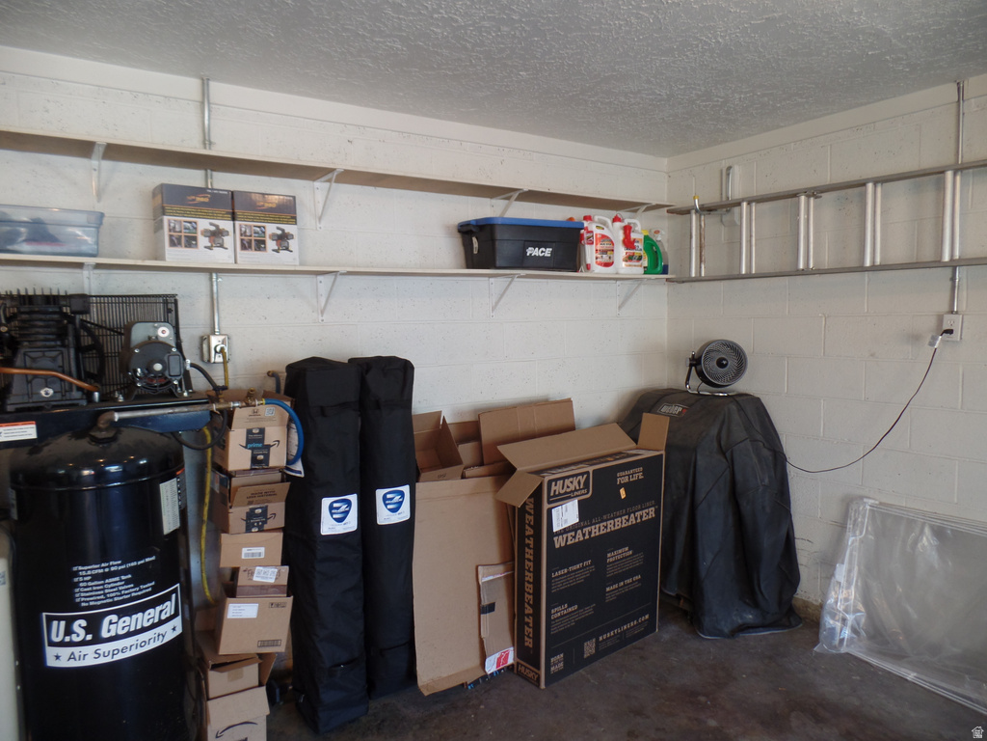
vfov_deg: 58.9
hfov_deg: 73.9
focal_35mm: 23
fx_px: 656
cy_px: 370
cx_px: 494
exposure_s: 1/30
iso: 100
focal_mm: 4.1
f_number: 2.8
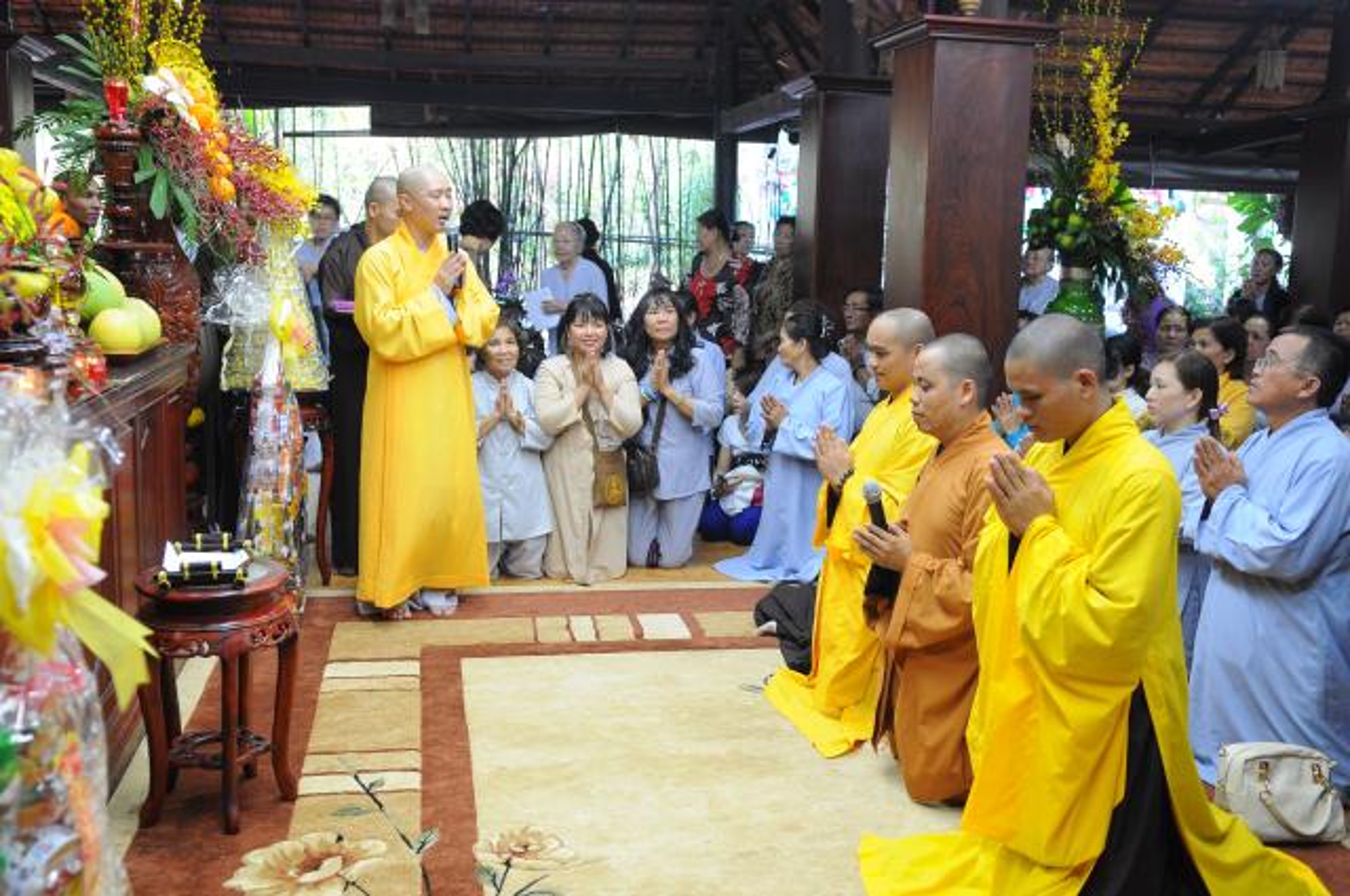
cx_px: 675
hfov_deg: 55.2
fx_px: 1292
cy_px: 448
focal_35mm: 34
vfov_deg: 38.3
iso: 400
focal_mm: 23
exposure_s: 1/20
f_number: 3.5
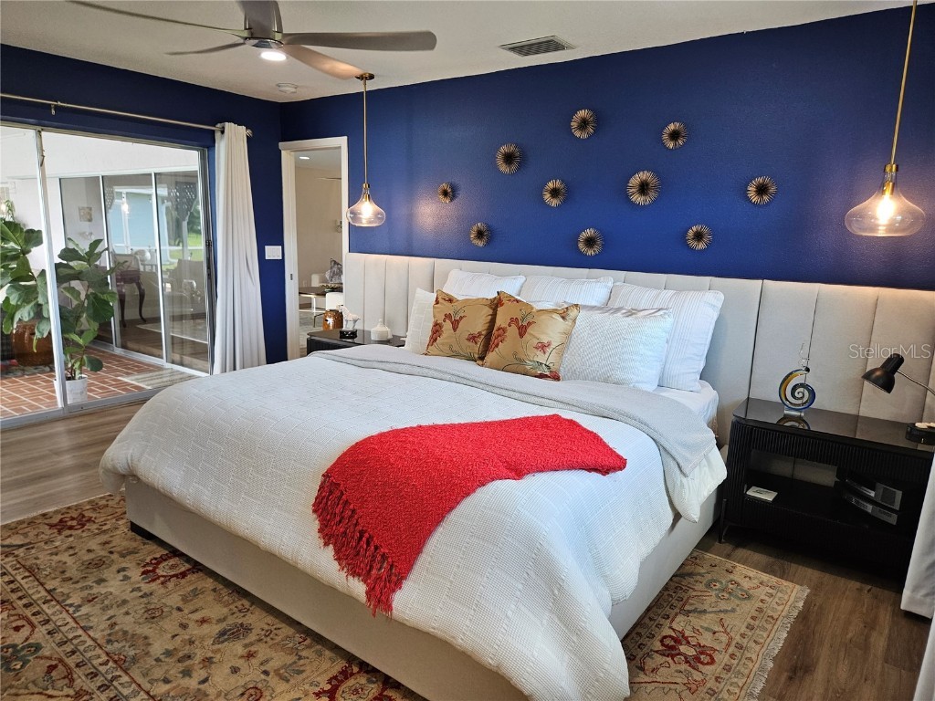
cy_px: 350
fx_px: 621
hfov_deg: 73.9
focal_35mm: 23
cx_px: 468
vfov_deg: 58.9
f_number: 1.8
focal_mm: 5.4
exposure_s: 1/120
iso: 160
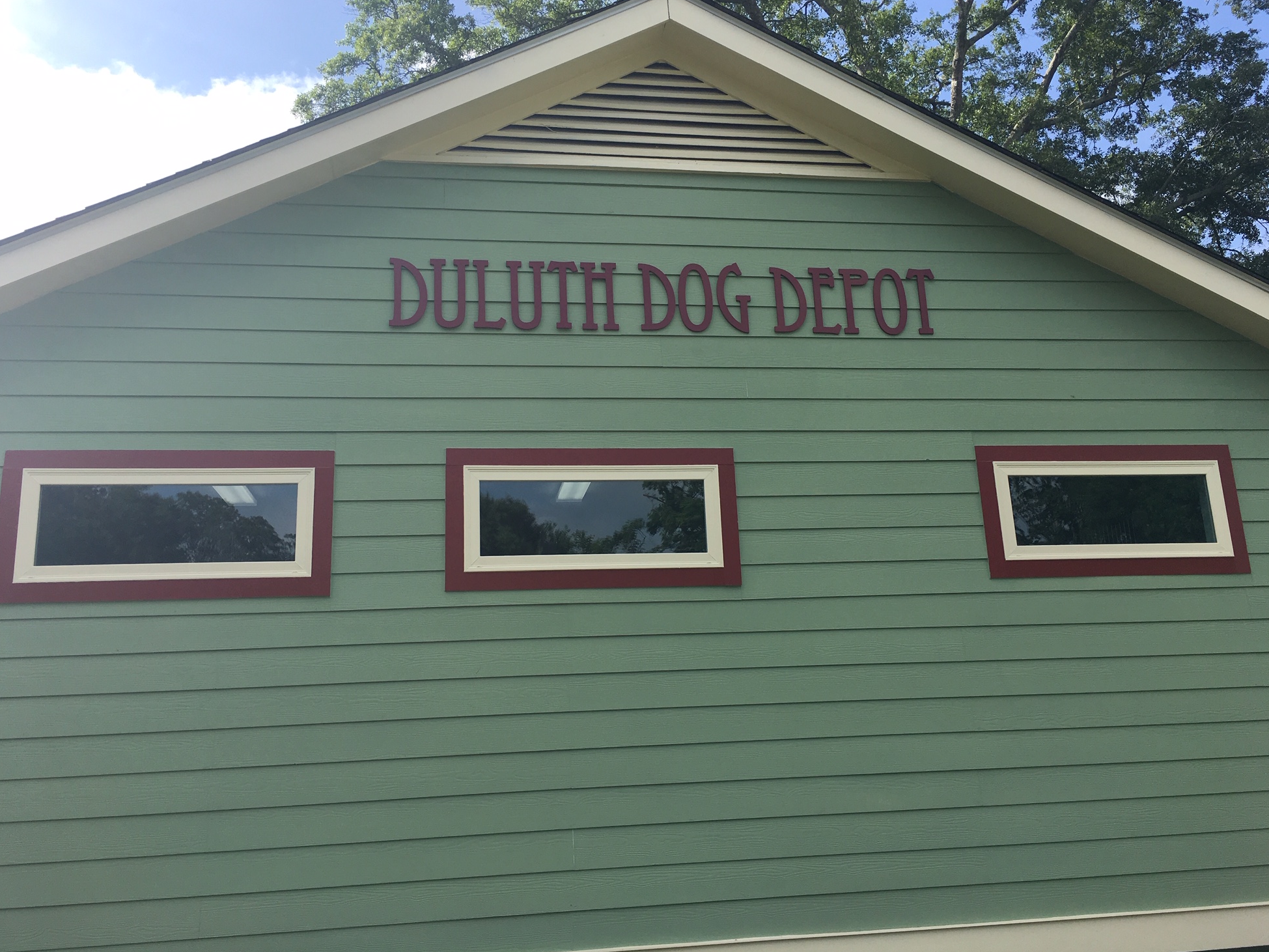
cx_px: 638
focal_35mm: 30
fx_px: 1100
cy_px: 463
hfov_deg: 60.0
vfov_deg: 46.8
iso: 25
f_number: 2.2
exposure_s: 1/855
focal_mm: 4.15
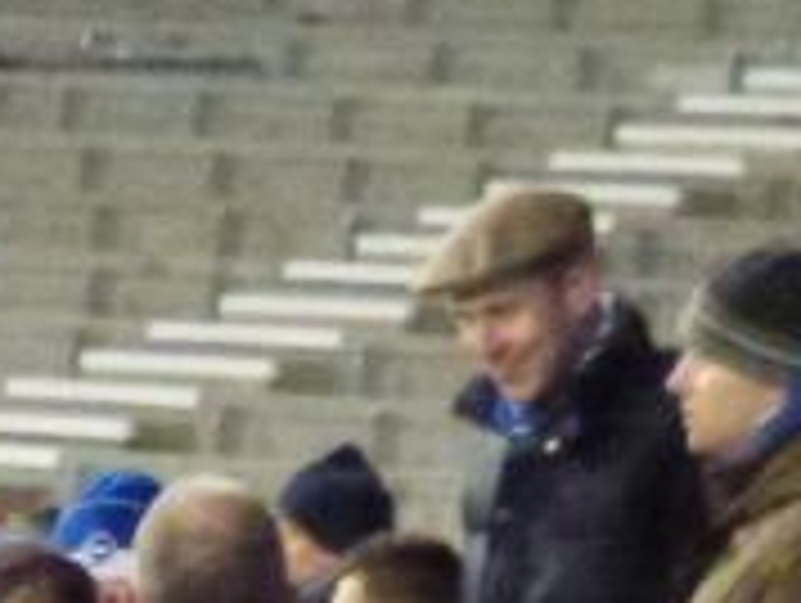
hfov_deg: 4.1
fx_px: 11076
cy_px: -598
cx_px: 477
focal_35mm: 478
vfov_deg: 3.1
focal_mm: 12.7
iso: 1600
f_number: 4.7
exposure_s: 1/15
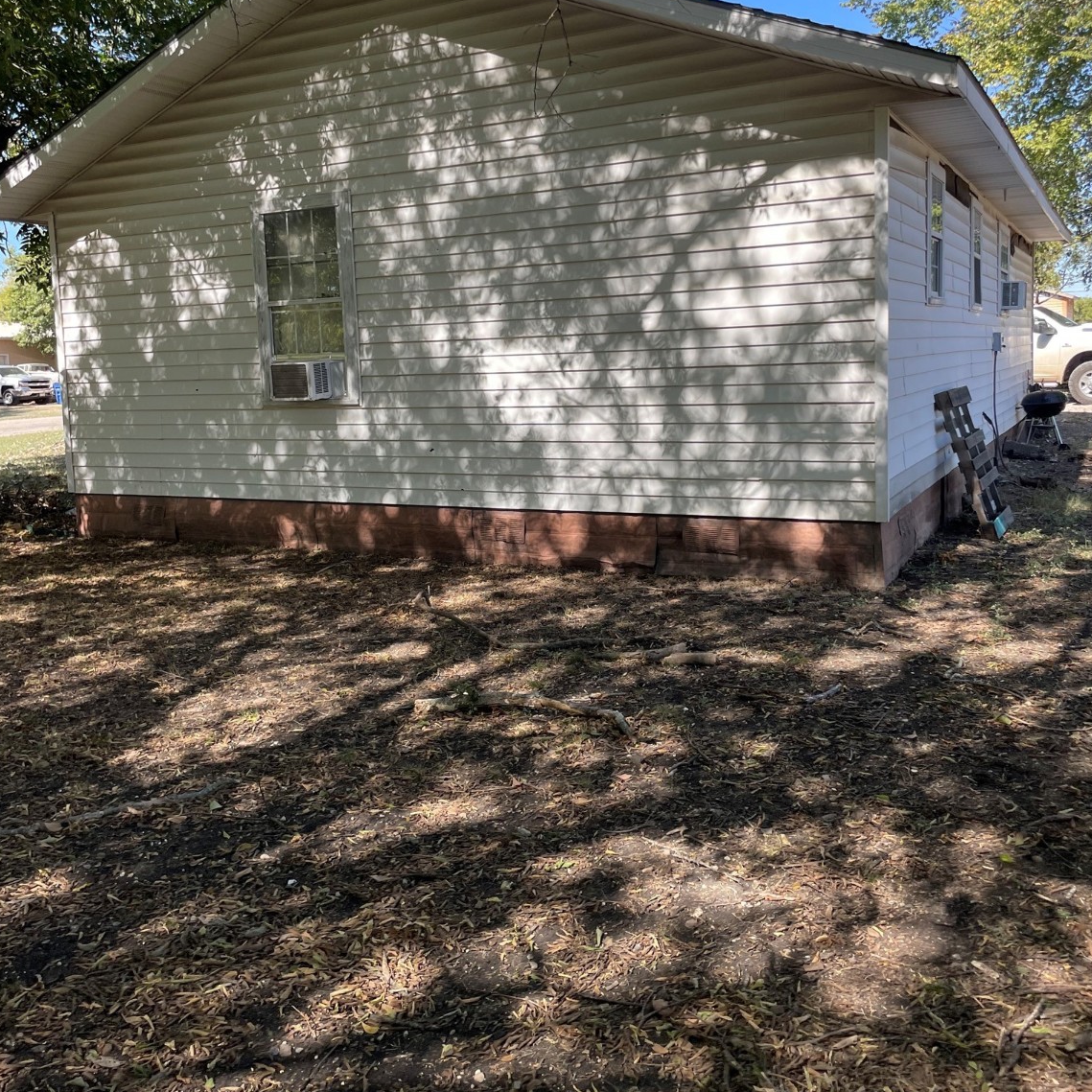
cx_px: 547
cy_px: 464
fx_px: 1106
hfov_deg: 52.5
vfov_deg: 52.3
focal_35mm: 31
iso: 32
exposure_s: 1/774
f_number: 1.6
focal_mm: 4.2
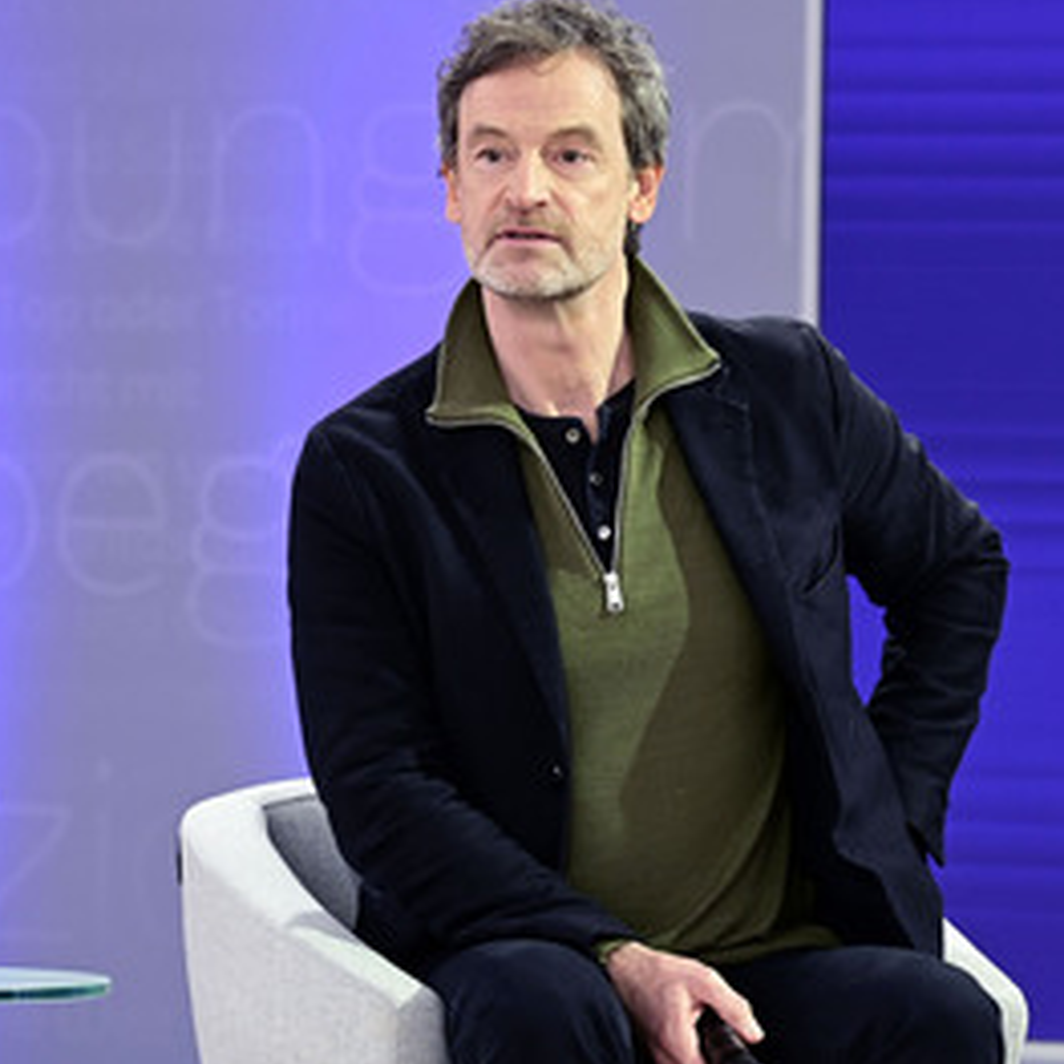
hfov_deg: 9.6
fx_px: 6329
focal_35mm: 182
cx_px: 597
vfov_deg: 9.6
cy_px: 522
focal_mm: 125
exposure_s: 1/320
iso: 640
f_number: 3.5
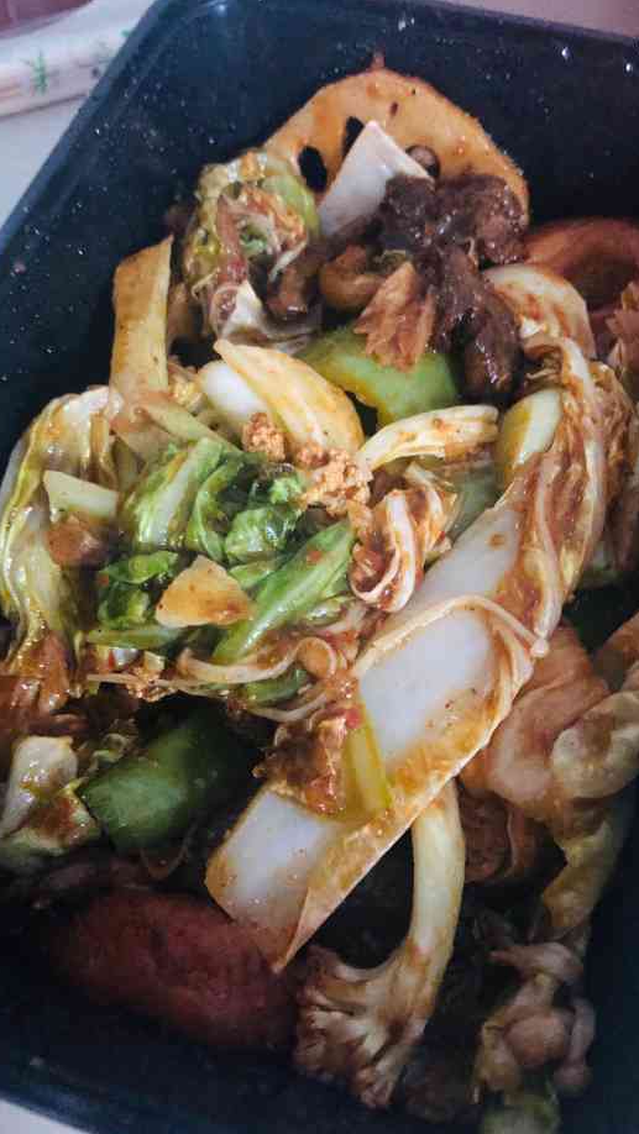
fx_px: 933
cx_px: 324
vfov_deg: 62.6
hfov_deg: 37.8
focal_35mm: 31
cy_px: 574
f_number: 1.8
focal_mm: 4
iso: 160
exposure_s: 1/4
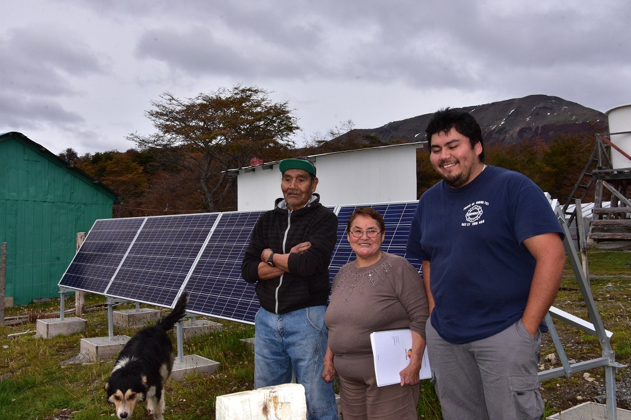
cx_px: 316
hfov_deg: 53.1
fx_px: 631
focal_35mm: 36
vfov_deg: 36.9
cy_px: 210
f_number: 16
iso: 1000
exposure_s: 1/250
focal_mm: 24
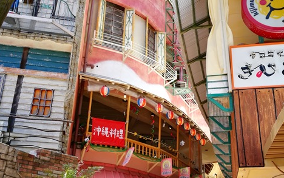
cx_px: 158
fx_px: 341
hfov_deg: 45.2
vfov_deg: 29.2
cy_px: 100
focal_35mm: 44
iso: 50
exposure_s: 1/188
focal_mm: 4.5
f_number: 2.2
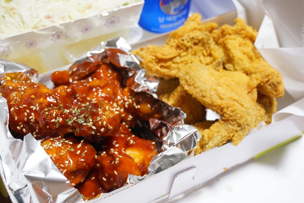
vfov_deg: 26.5
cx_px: 152
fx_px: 431
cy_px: 102
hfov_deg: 38.9
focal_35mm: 51
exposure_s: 1/60
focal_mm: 34
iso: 3200
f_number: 5
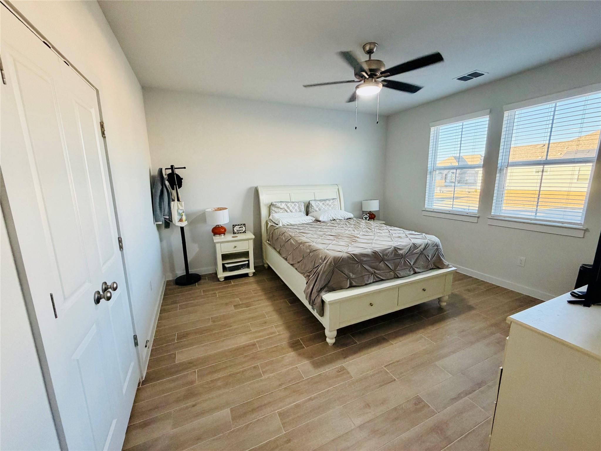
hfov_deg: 102.1
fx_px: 243
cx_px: 300
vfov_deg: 85.7
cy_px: 226
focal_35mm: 14
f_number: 2.2
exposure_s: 1/120
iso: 320
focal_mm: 2.22
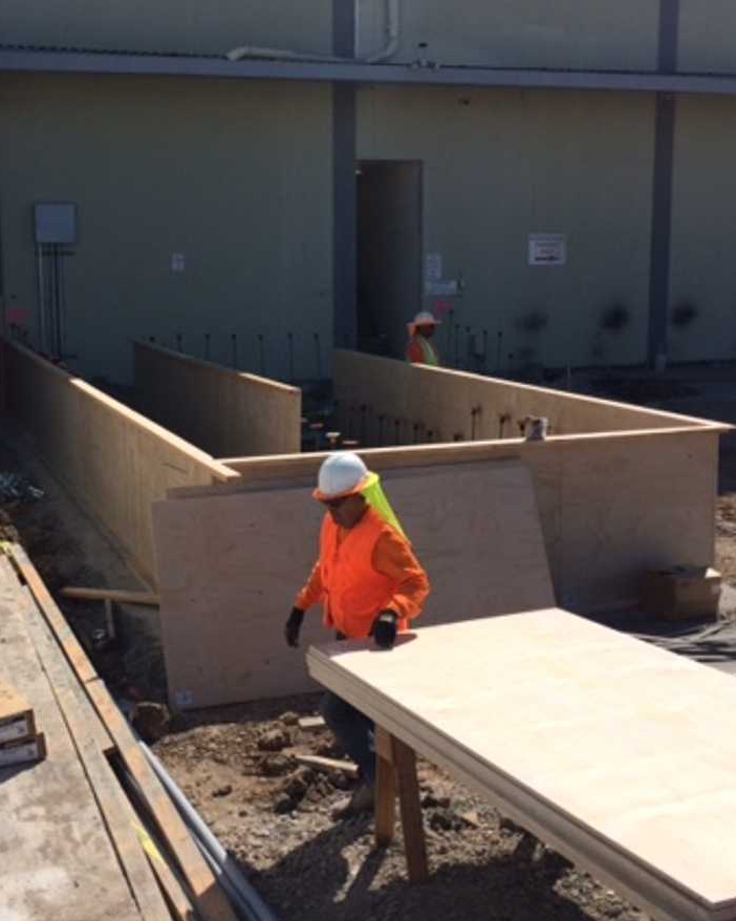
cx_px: 264
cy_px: 406
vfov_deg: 42.8
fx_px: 1171
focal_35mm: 43
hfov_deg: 34.7
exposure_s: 1/3165
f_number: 2.2
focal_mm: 4.15
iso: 32
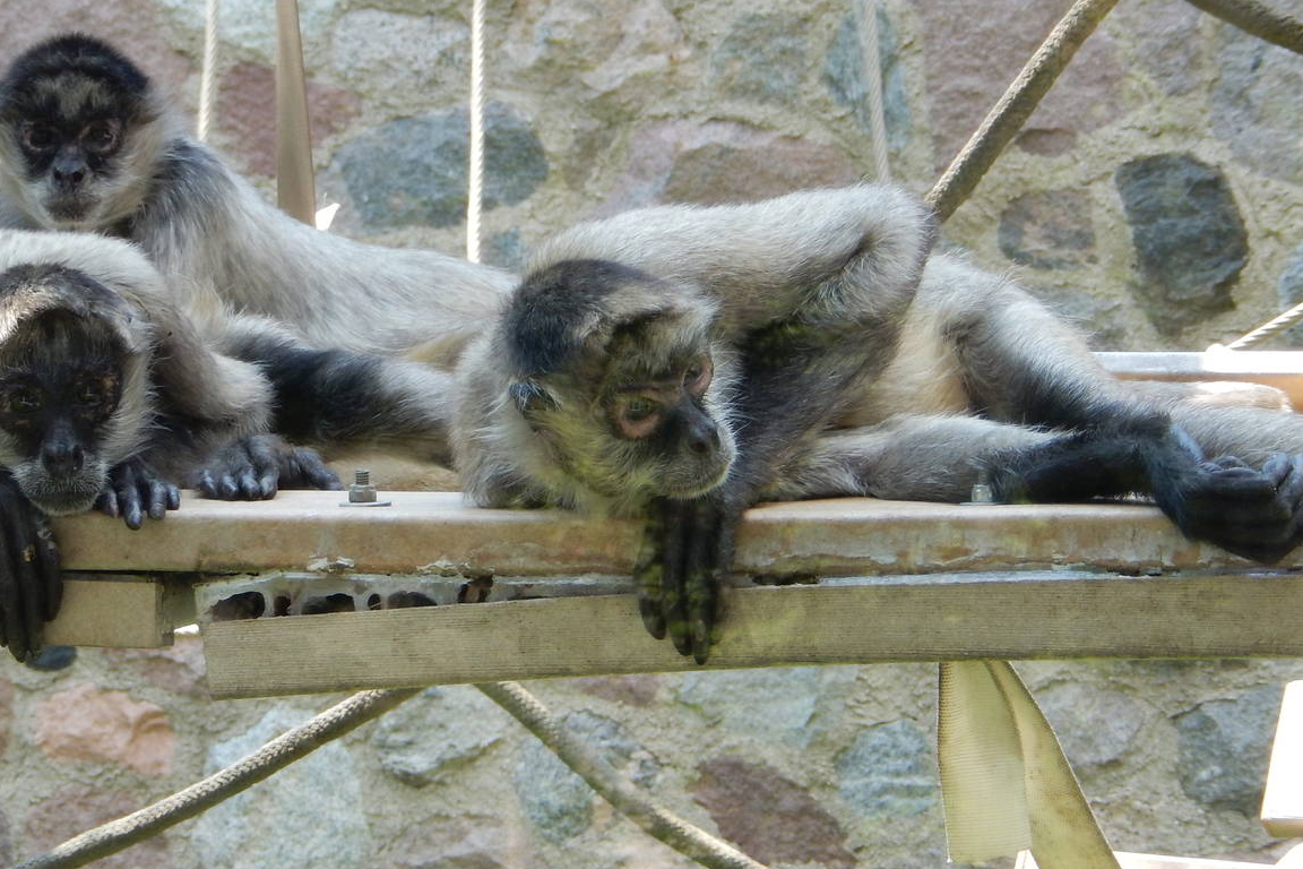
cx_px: 454
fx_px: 6116
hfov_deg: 12.1
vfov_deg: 8.1
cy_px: 375
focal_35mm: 169
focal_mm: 21
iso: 125
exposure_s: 1/100
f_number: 5.5
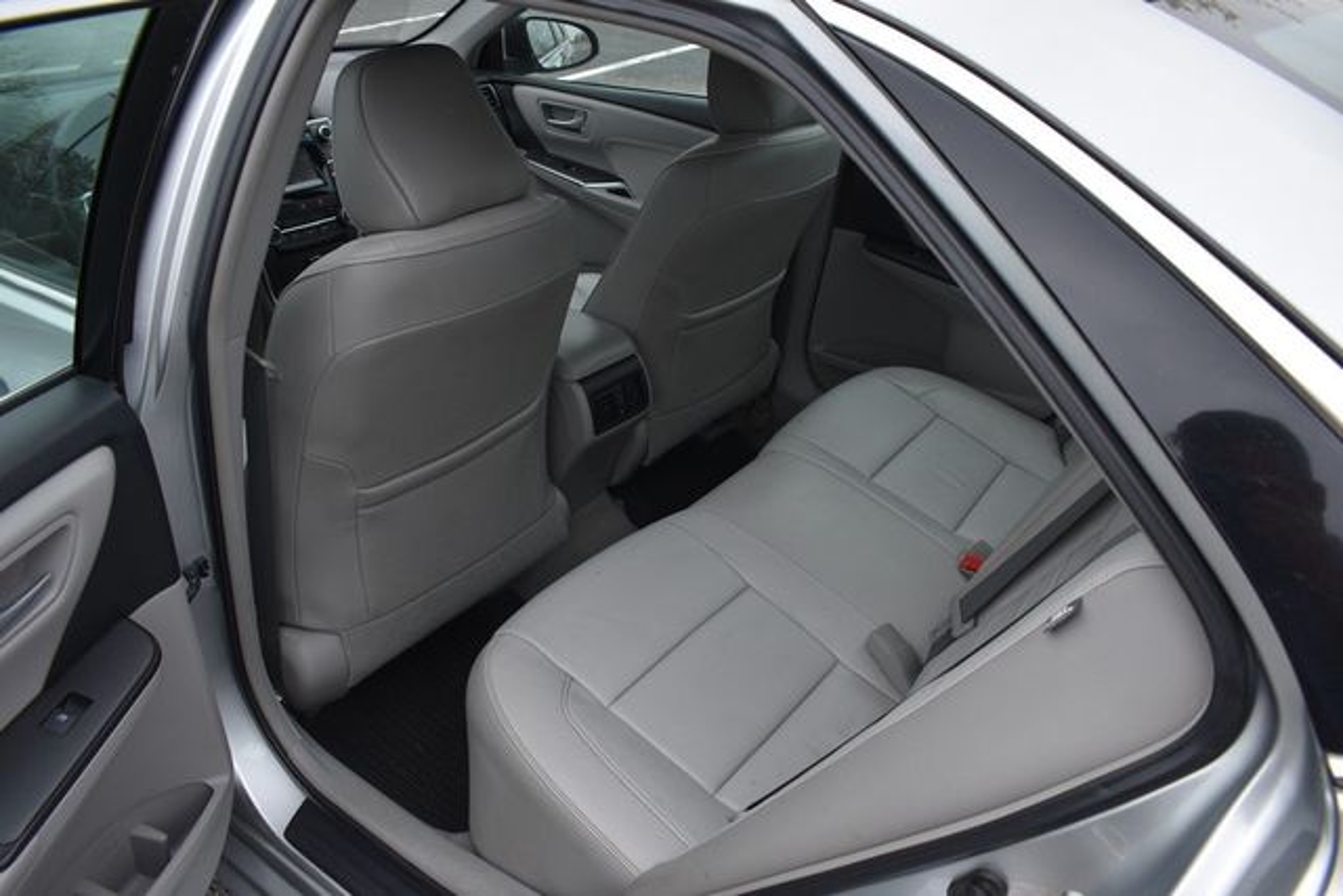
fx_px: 1007
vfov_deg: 48.0
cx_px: 672
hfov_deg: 67.4
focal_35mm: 27
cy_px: 448
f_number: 6.3
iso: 200
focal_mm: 18
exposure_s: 1/250
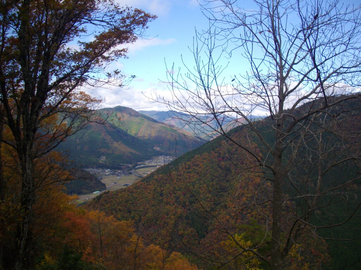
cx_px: 180
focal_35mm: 37
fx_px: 386
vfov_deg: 38.7
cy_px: 135
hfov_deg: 50.1
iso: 100
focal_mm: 6.2
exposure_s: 1/250
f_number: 5.6
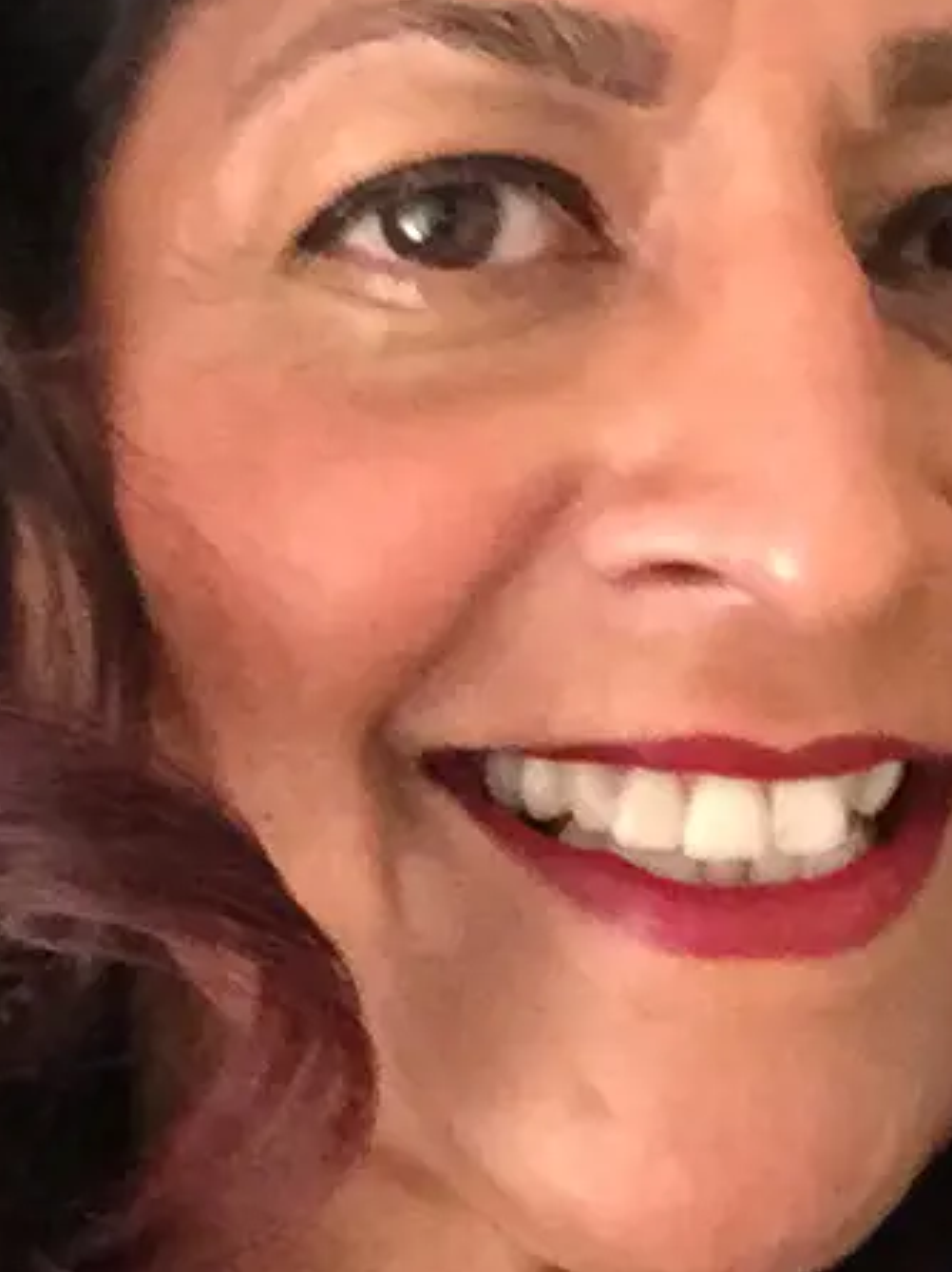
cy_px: 616
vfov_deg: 22.0
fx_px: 3267
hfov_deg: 16.6
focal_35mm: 89
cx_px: 616
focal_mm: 2.65
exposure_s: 1/17
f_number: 2.2
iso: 500
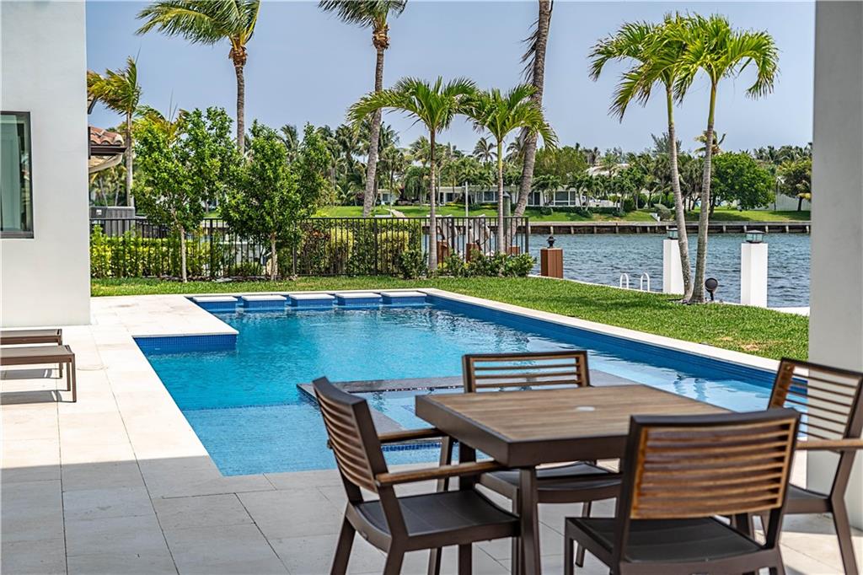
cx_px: 432
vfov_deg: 27.0
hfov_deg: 39.6
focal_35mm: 50
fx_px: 1198
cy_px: 288
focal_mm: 50
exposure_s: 1/1600
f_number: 3.5
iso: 200
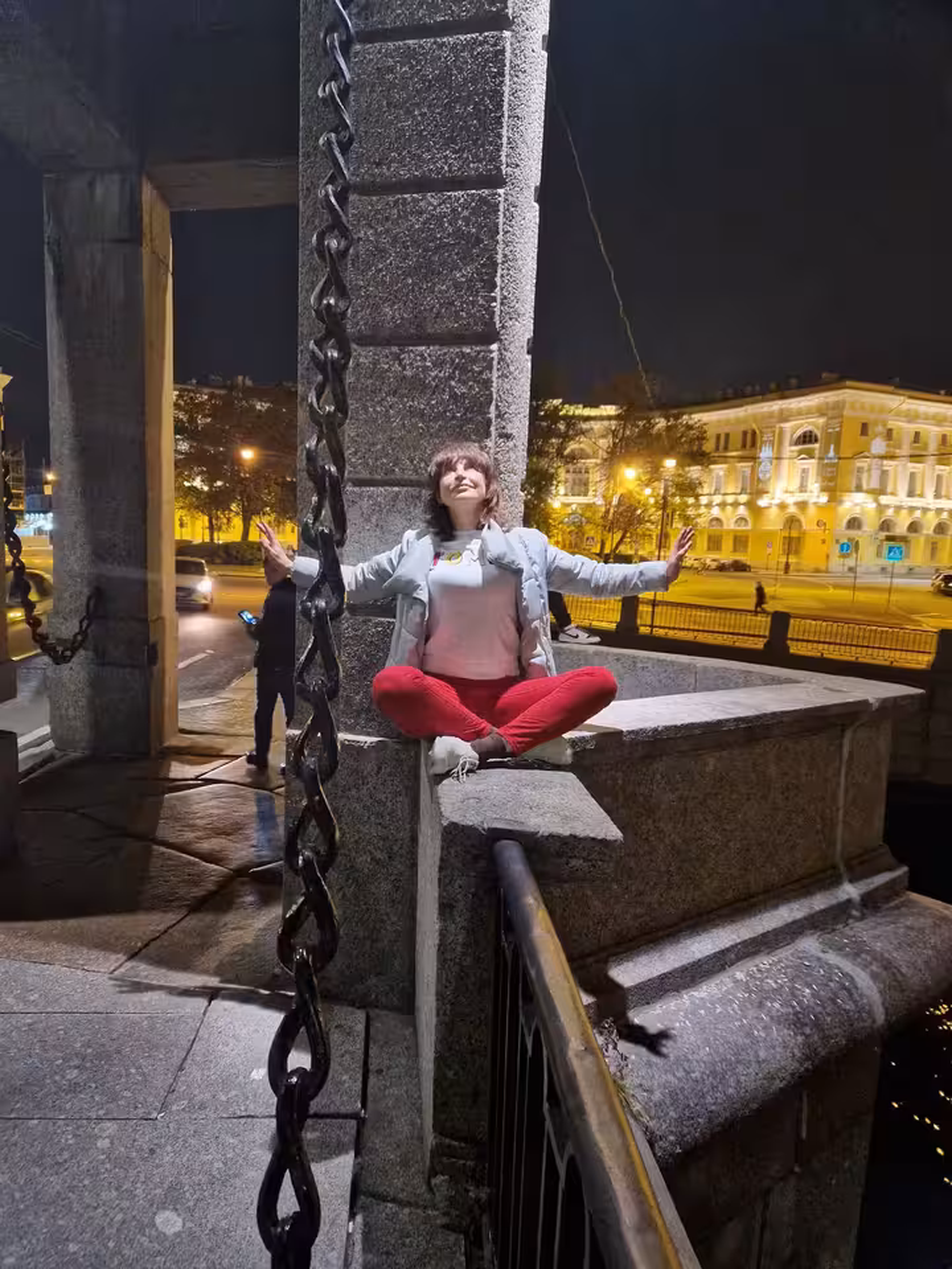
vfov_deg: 73.9
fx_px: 843
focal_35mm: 23
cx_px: 476
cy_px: 634
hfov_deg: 58.9
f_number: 1.8
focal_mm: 5.4
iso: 500
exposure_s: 1/33
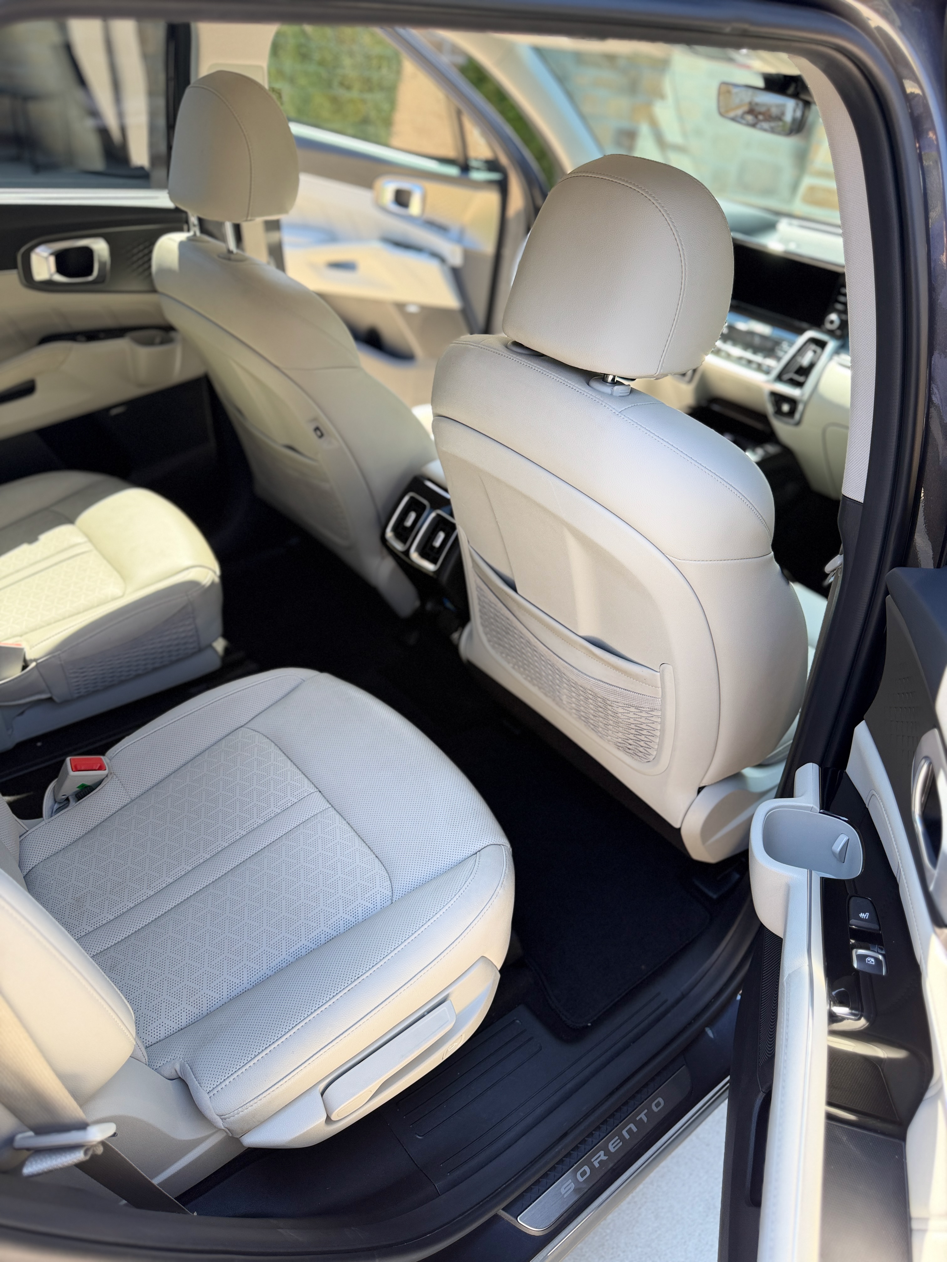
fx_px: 875
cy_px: 631
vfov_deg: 71.6
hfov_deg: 56.8
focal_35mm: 24
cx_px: 474
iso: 80
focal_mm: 6.76
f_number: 1.78
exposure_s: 1/214
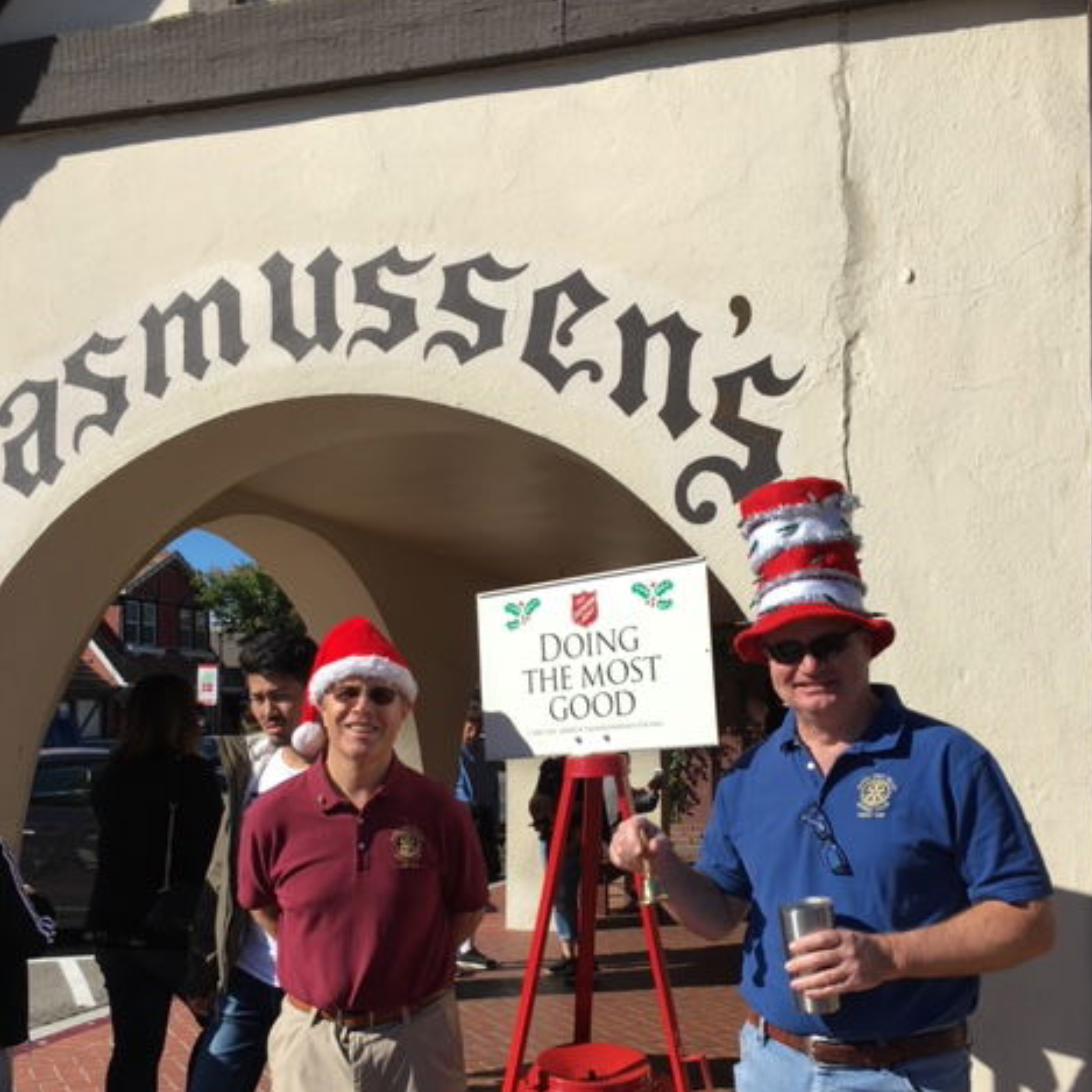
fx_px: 1249
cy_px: 689
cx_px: 556
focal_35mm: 35
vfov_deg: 46.8
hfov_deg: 47.2
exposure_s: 1/1748
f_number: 2.2
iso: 25
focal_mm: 4.15
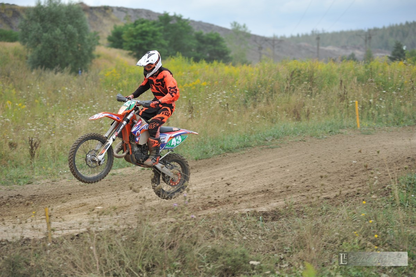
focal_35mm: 120
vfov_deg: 11.4
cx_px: 208
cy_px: 138
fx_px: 1385
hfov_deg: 17.1
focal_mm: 120
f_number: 3.5
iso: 200
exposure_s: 1/1250
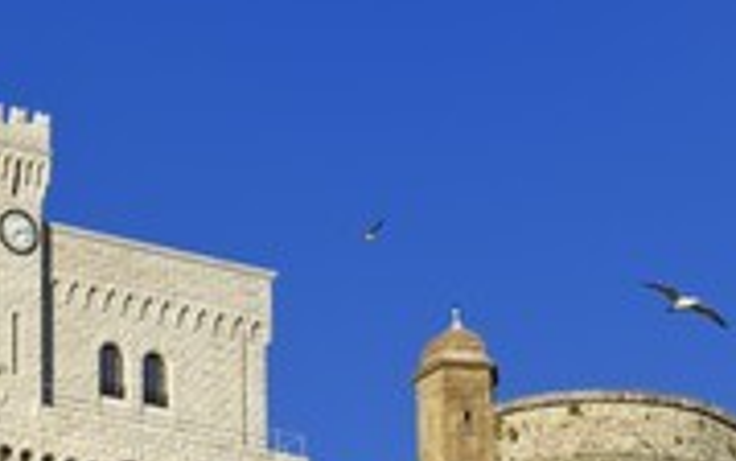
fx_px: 6481
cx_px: 37
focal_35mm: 323
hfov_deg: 6.5
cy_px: 424
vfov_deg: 4.1
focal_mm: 135
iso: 200
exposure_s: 1/250
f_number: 13
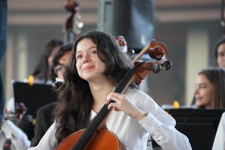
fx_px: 1718
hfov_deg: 7.5
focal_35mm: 275
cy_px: 91
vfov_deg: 5.0
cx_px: 89
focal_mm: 224
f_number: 5.6
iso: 8000
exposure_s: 1/250
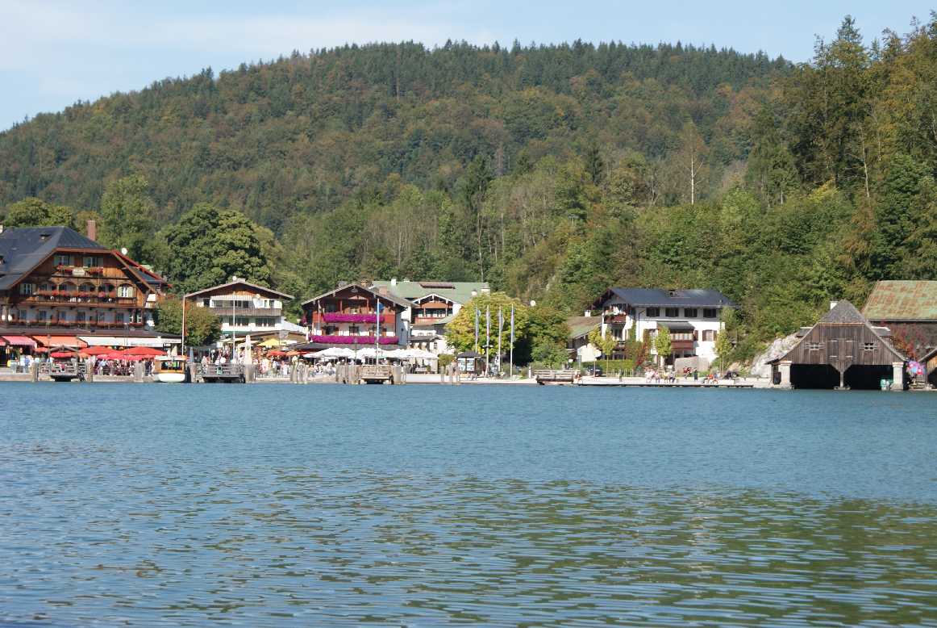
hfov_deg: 19.4
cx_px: 468
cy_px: 314
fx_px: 2736
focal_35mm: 105
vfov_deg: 13.1
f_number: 8
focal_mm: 70
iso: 100
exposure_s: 1/200
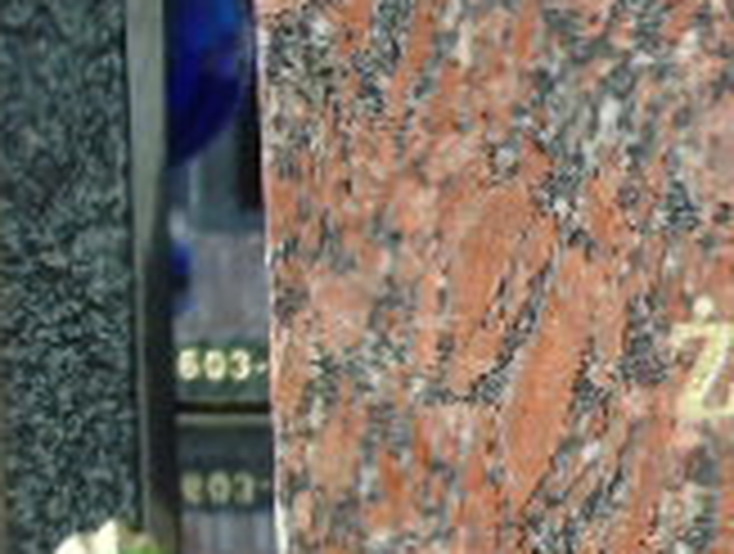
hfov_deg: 3.5
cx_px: 1423
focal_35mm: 556
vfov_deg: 2.7
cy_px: 383
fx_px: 11816
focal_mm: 25
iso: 80
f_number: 4.7
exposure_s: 1/320
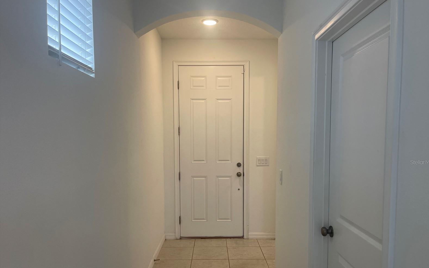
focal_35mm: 27
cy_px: 162
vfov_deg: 45.7
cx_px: 218
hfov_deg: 68.4
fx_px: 316
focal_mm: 5.1
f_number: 1.6
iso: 100
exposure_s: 1/120
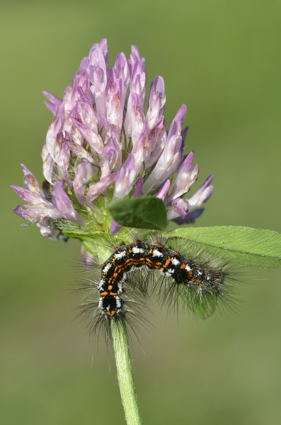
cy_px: 212
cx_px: 140
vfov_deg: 13.1
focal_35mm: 158
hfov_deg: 8.7
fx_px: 1853
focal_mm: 105
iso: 200
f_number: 16
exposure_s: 1/125
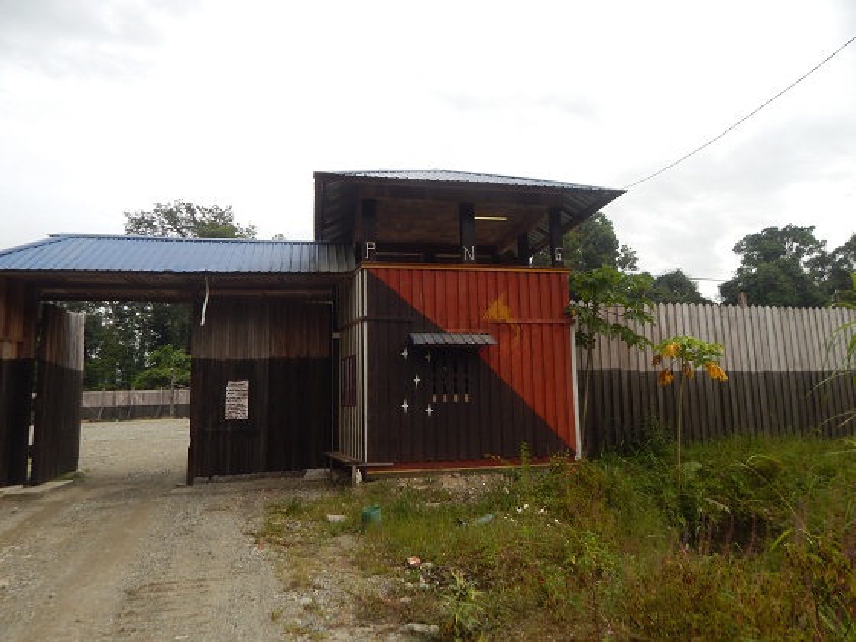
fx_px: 569
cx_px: 428
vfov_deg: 58.9
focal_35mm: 23
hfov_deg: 73.9
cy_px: 321
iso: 125
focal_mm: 4
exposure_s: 1/1000
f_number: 3
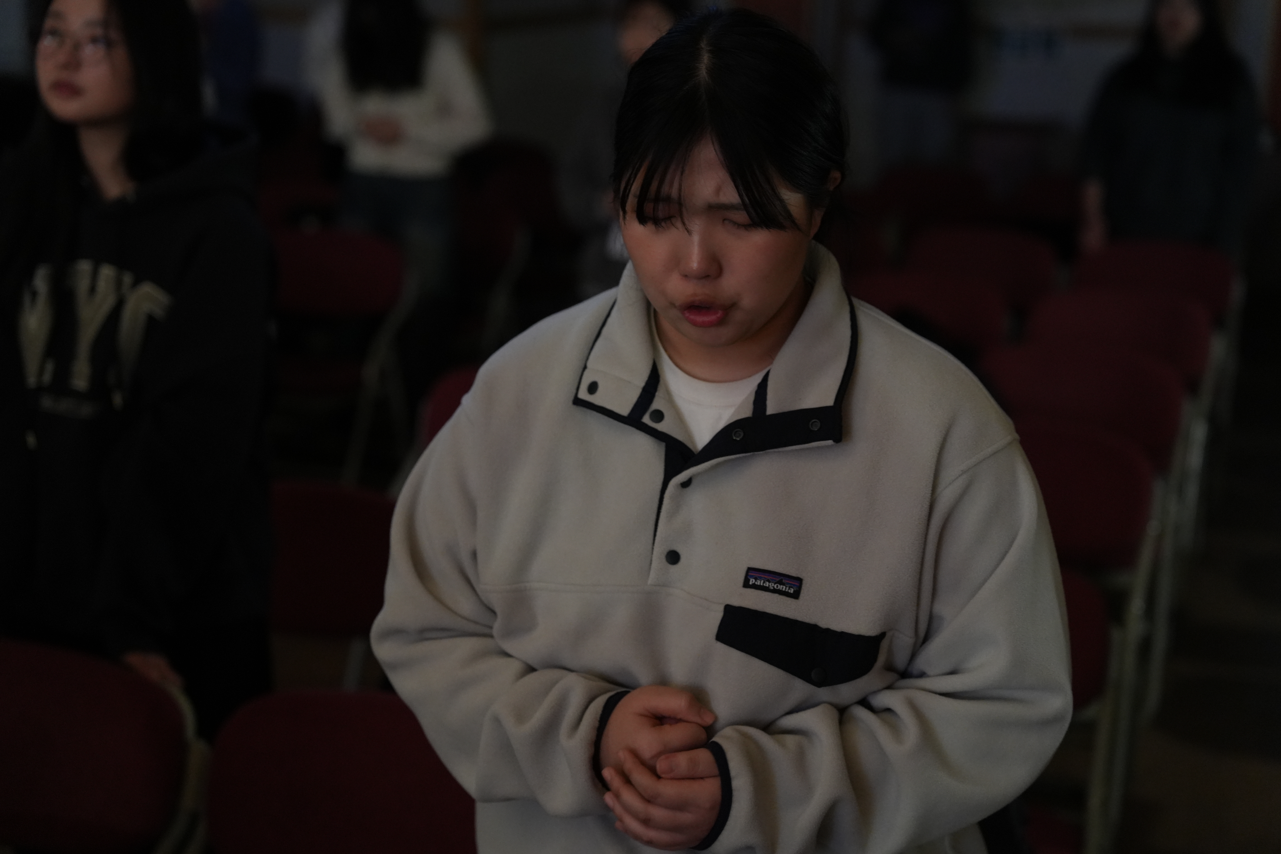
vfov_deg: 22.3
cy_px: 427
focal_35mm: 61
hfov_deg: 32.9
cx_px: 640
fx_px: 2170
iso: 4000
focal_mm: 61
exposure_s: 1/60
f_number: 2.8
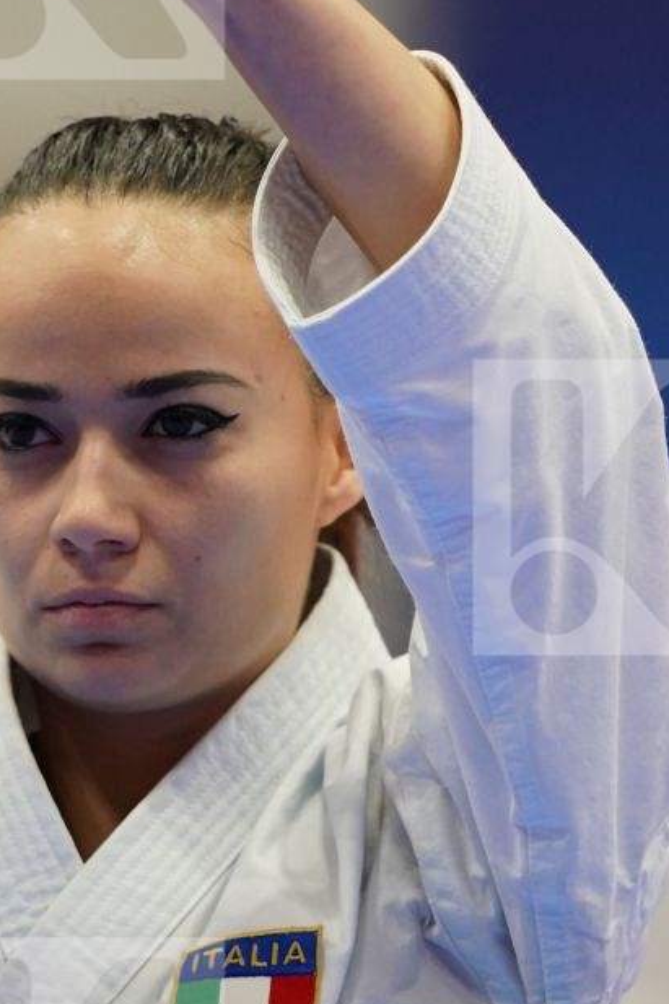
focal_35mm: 1167
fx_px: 32546
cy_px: 508
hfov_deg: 1.2
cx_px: 73
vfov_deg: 1.8
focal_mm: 400
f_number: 2.8
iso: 2000
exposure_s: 1/500
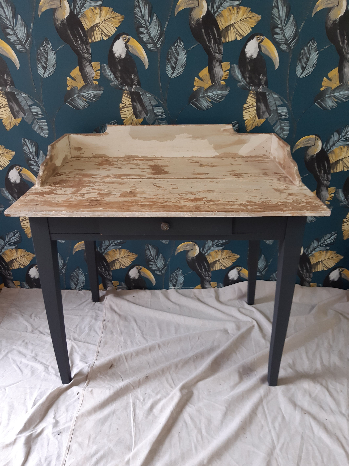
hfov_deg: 53.1
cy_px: 233
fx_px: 350
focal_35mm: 26
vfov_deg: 67.3
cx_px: 174
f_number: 1.7
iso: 80
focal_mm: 3.92
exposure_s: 1/50
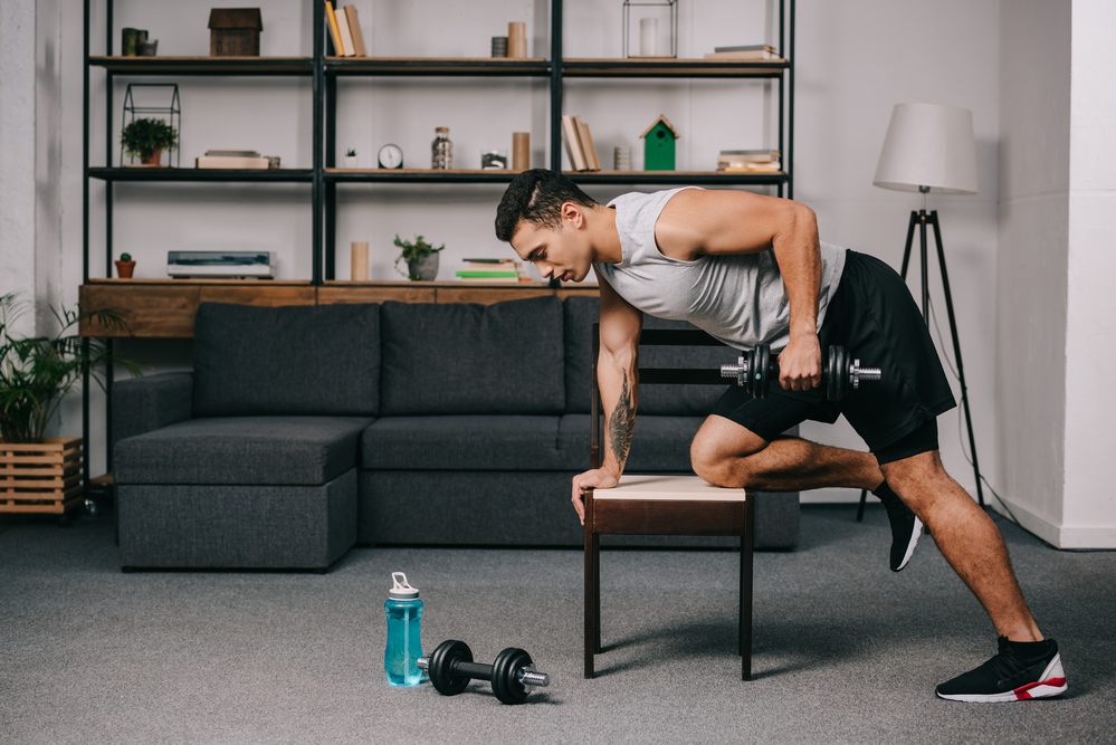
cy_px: 372
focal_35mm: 70
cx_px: 558
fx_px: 2171
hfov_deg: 28.8
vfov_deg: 19.5
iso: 125
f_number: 4
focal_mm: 70
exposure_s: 1/160
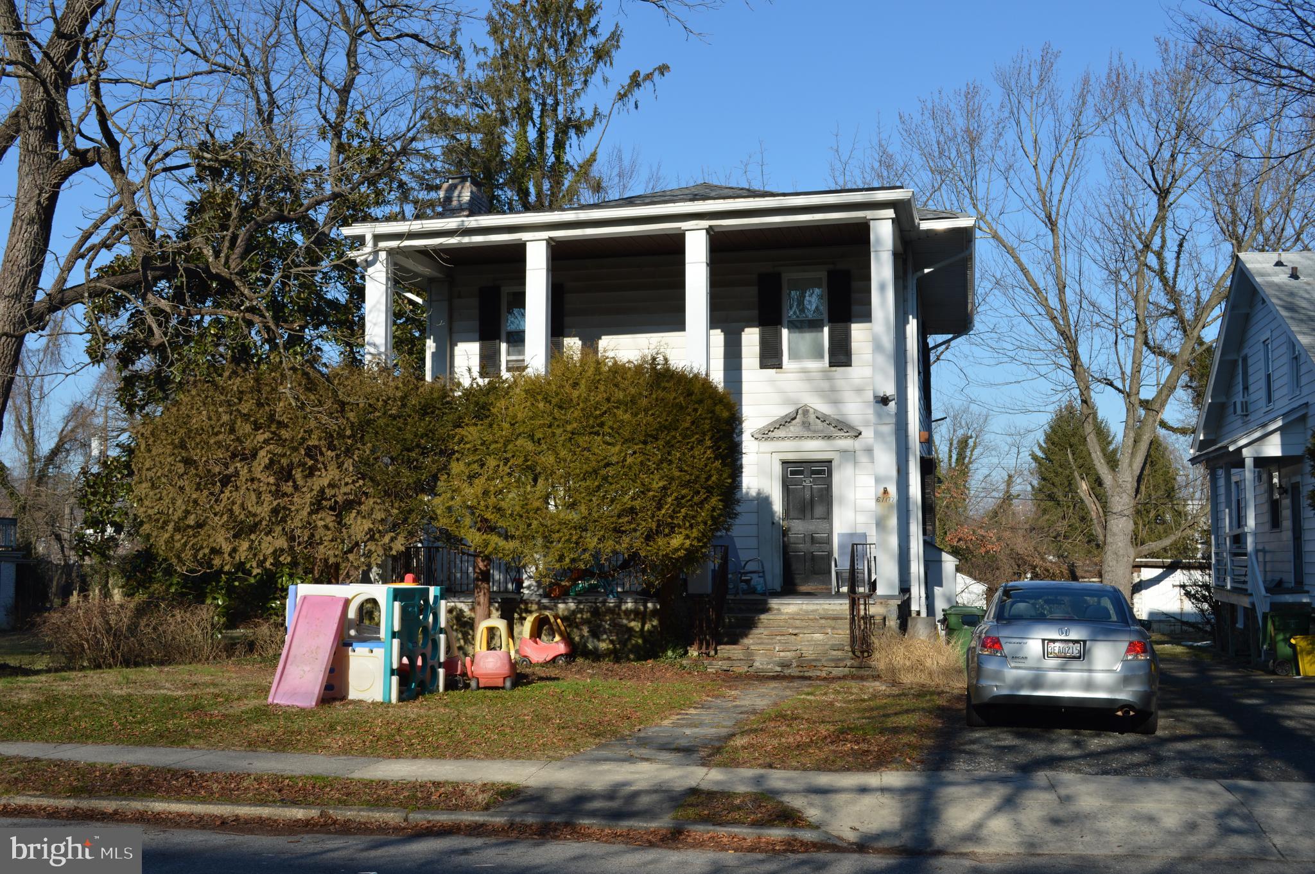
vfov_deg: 34.1
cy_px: 437
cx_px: 658
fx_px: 1423
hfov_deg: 49.6
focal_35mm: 39
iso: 100
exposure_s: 1/250
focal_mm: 26
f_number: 8
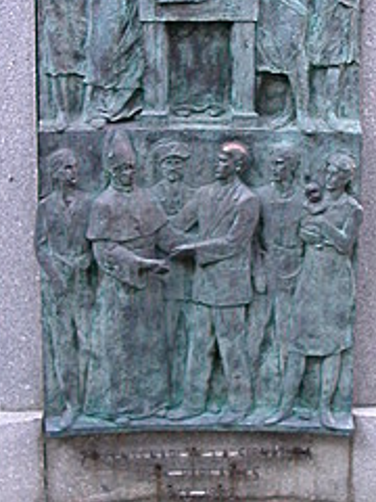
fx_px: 1072
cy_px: 236
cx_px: 175
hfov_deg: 19.9
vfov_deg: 26.3
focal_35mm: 74
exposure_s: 1/48.3
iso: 100
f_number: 2.7
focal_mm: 5.6
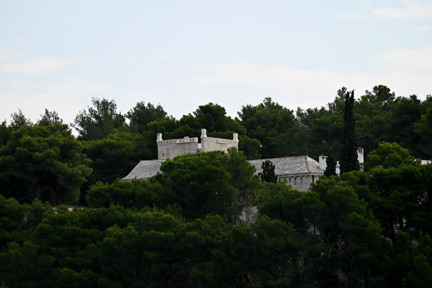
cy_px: 144
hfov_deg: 9.4
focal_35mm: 220
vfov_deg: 6.2
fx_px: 2641
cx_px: 216
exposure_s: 1/1000
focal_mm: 220
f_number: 5.3
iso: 220
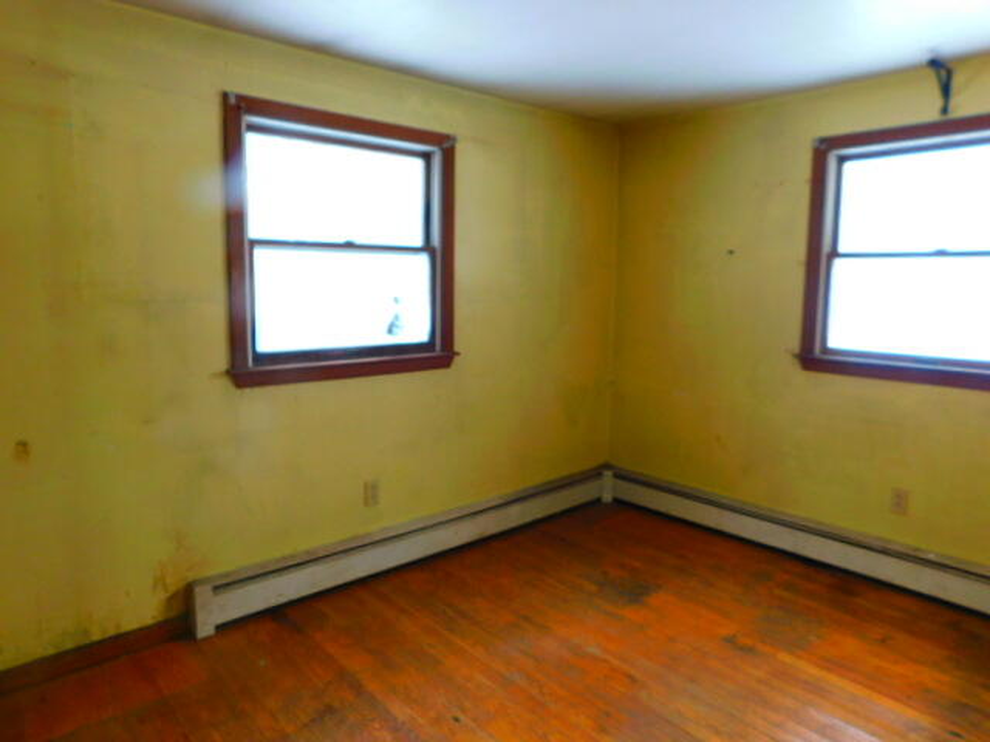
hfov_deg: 73.9
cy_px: 371
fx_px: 658
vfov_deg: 58.9
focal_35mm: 23
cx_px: 495
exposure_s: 1/30
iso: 140
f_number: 3
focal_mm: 4
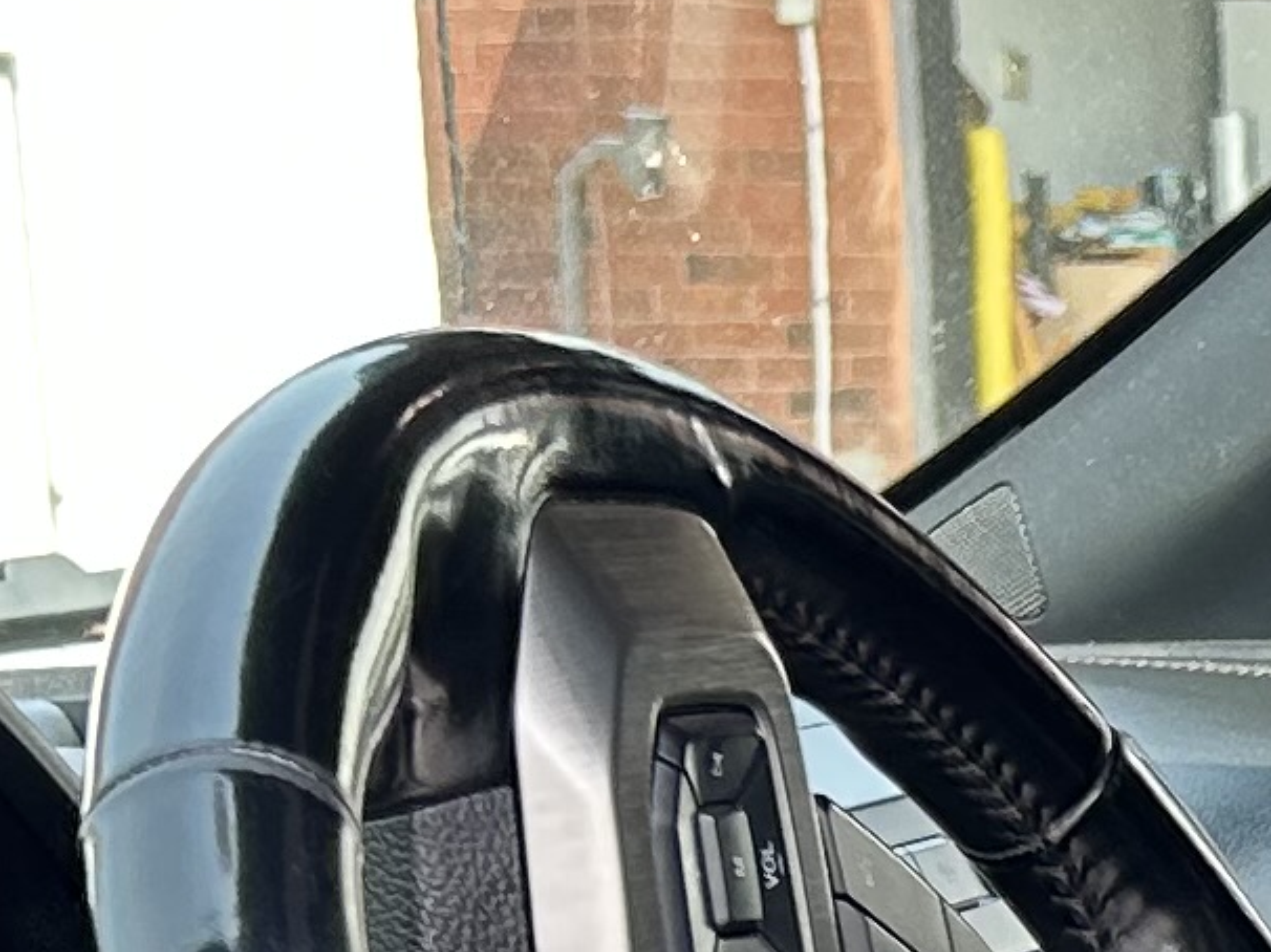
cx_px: 2630
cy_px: 2097
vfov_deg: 8.1
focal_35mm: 173
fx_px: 6350
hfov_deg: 10.4
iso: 40
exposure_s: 1/214
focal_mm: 5.7
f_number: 1.5
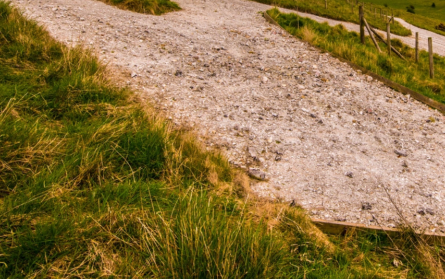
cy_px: 63
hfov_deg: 61.6
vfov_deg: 41.6
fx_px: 352
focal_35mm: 29
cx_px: 325
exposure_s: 1/125
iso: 100
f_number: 11
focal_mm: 10
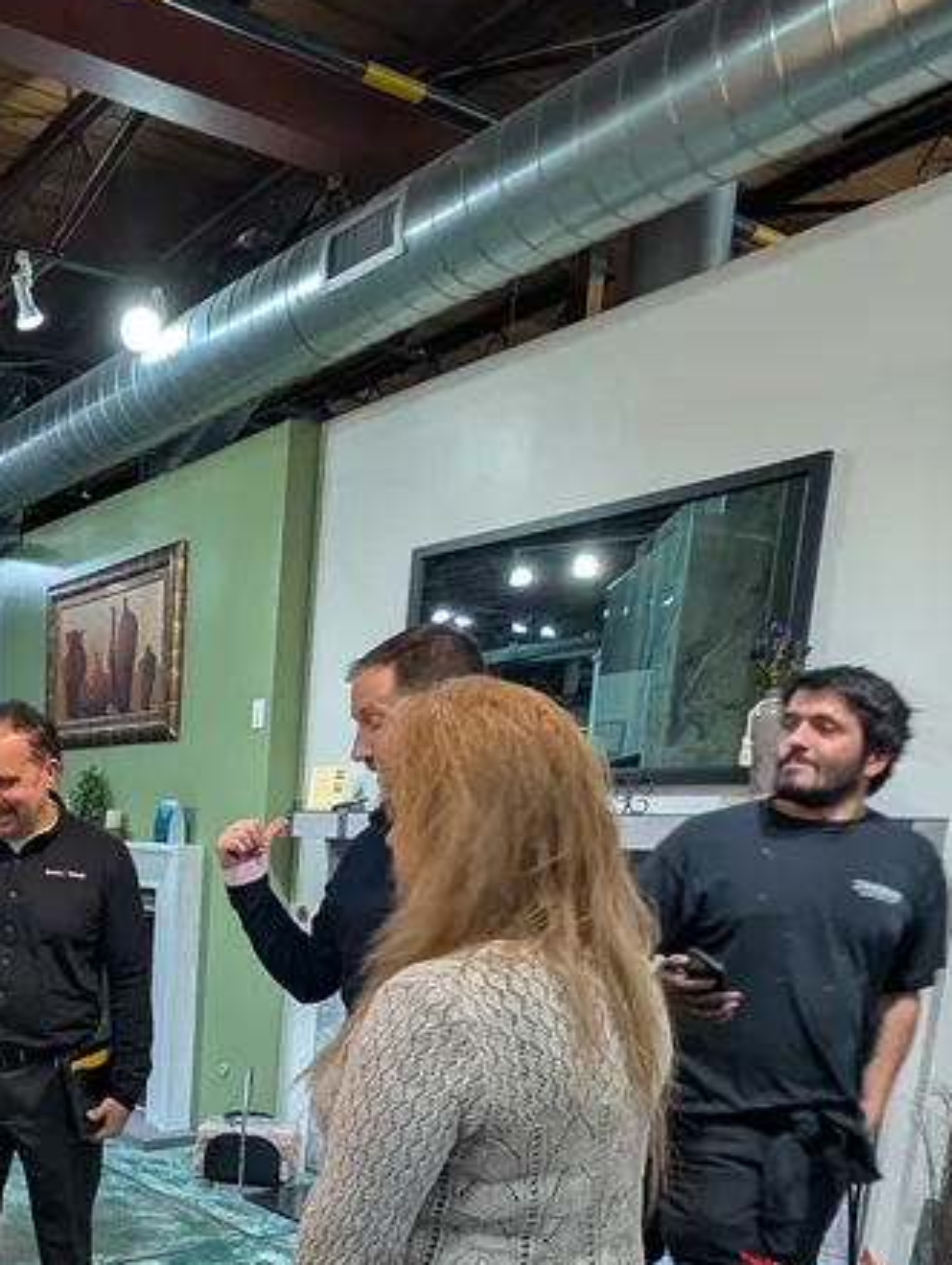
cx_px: -52
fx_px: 1061
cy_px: 1031
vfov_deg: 56.6
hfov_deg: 40.6
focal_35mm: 29
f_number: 1.7
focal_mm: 2.02
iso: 177
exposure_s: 1/60
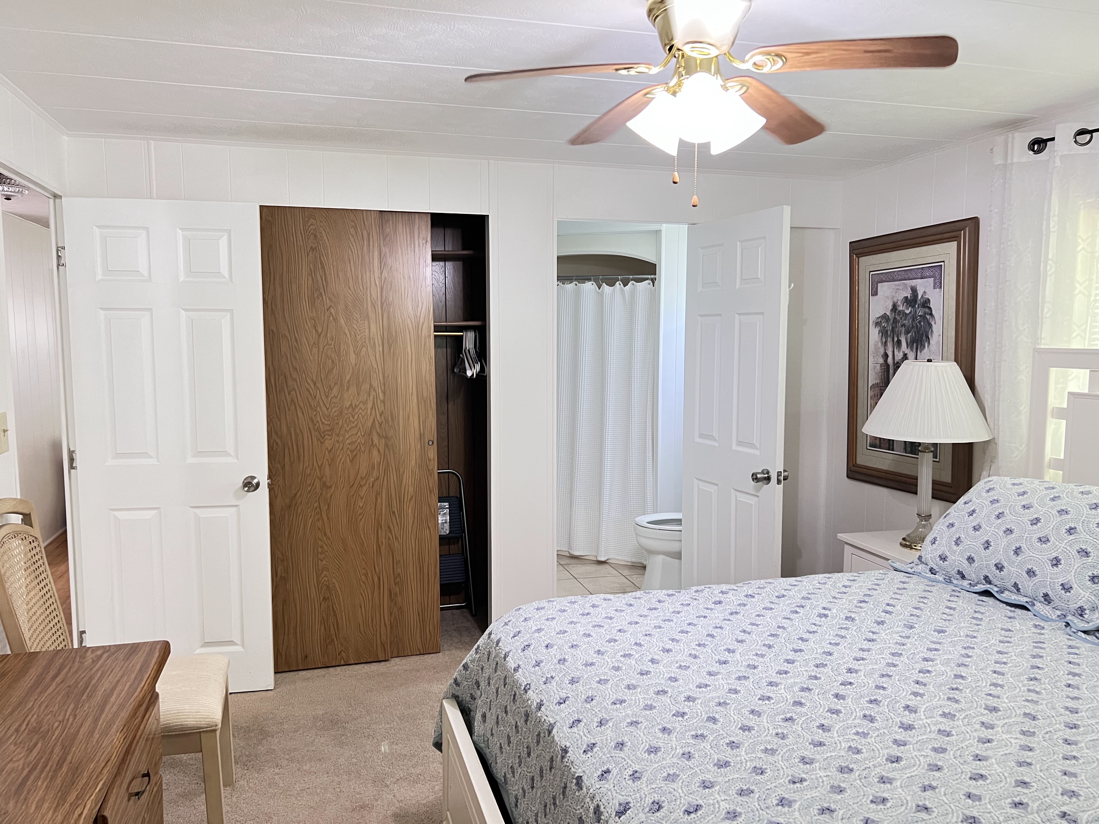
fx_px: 825
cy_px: 412
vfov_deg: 53.1
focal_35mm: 26
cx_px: 550
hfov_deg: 67.3
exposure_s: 1/40
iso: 400
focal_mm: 5.7
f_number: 1.5
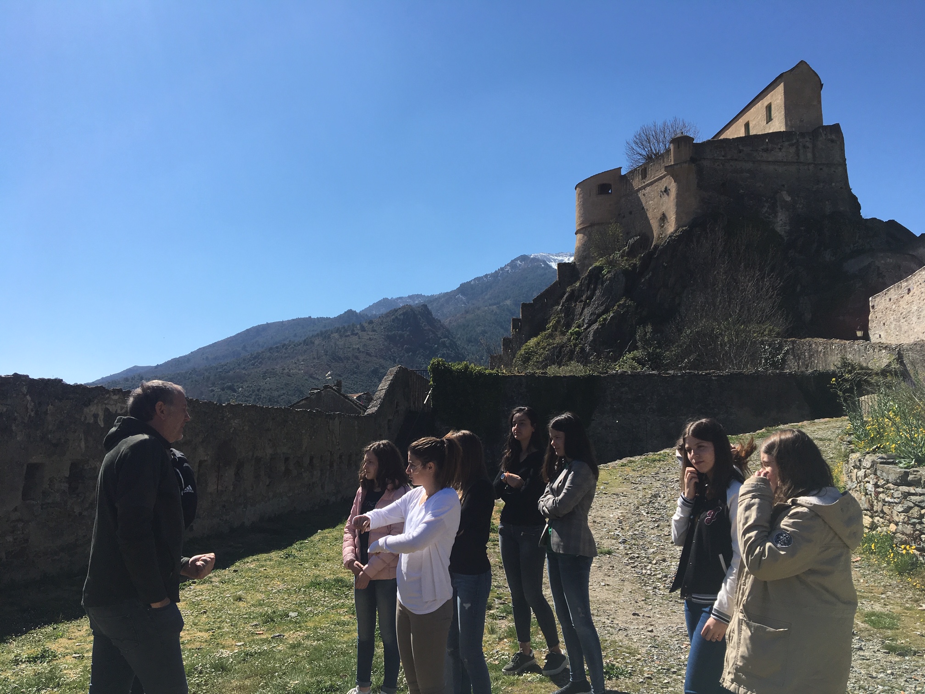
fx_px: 775
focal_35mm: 29
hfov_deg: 61.7
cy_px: 347
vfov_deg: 48.2
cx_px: 462
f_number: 2.2
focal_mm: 4.15
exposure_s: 1/2024
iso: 25
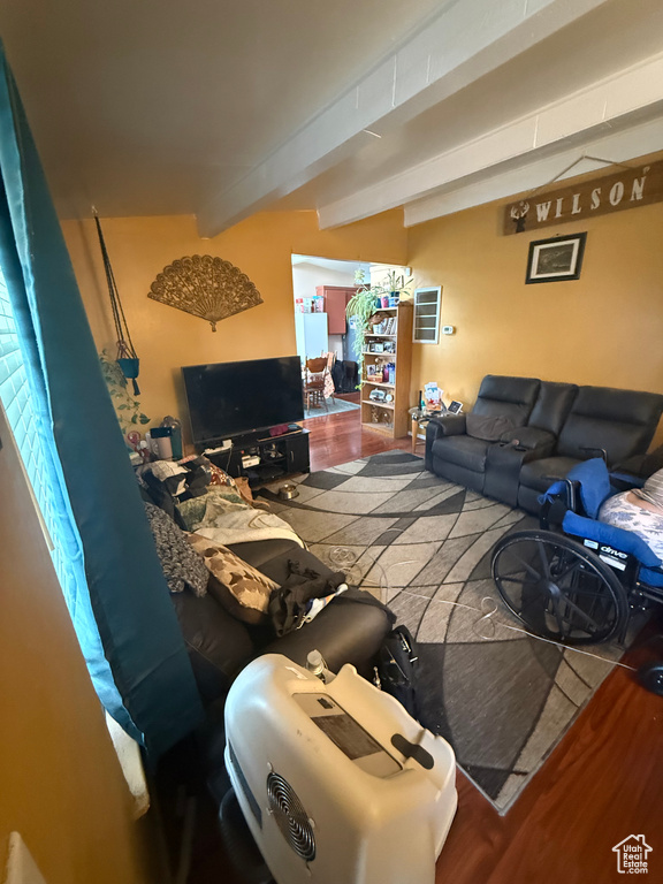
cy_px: 442
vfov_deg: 102.1
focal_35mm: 14
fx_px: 358
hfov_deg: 85.7
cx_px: 332
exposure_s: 1/40
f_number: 2.2
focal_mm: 2.22
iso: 1250
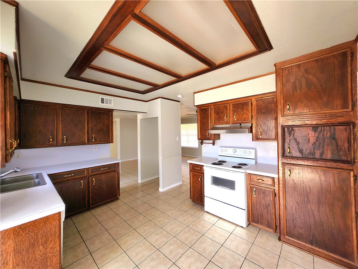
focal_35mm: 13
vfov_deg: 89.9
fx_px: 134
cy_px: 134
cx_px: 179
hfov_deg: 106.2
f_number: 2.2
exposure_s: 1/60.2
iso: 100
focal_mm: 1.74
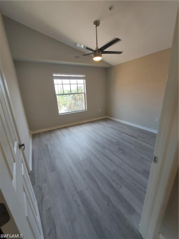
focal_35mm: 13
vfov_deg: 106.2
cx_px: 90
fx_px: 90
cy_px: 120
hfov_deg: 89.9
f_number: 2.2
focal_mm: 1.74
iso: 80
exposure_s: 1/100
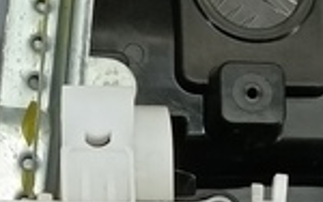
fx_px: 1462
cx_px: 0
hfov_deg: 12.5
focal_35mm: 166
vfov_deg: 7.7
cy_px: 333
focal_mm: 4.11
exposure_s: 1/50
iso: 104
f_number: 1.6
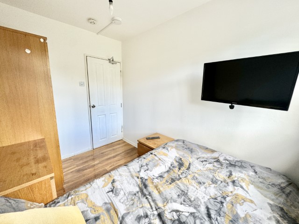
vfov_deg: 85.7
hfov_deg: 102.1
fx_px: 121
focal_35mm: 14
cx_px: 150
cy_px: 112
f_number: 2.2
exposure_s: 1/99
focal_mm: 2.22
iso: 125
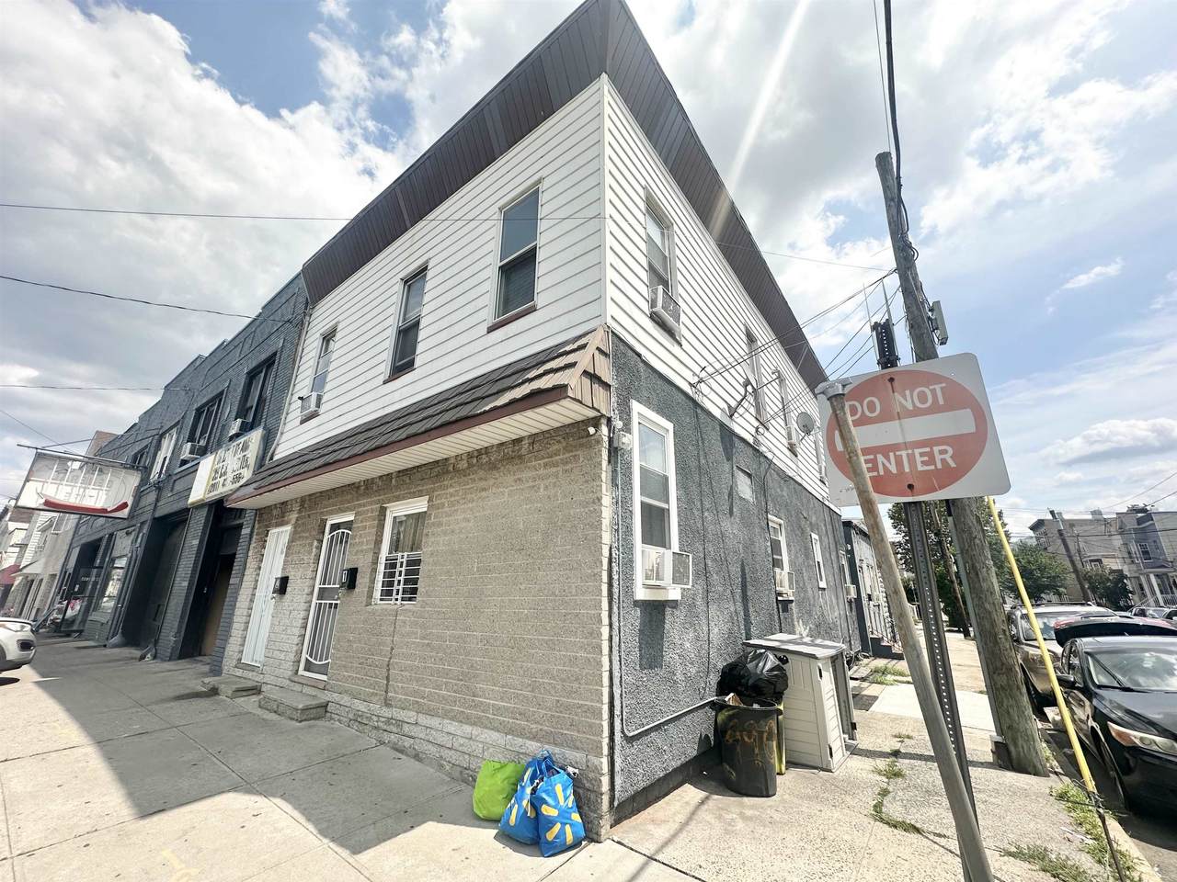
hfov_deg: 102.1
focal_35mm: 14
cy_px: 441
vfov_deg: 85.7
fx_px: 476
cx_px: 588
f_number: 2.2
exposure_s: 1/2564
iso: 50
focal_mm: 2.22
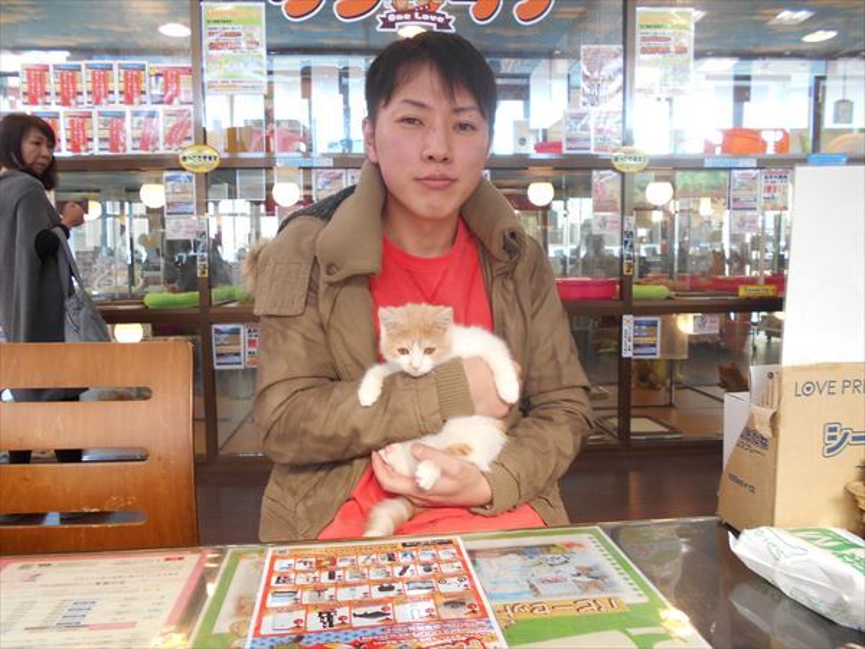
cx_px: 432
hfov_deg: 67.3
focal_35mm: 26
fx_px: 650
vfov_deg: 53.1
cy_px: 324
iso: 100
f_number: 3.2
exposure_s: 1/30
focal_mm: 4.6
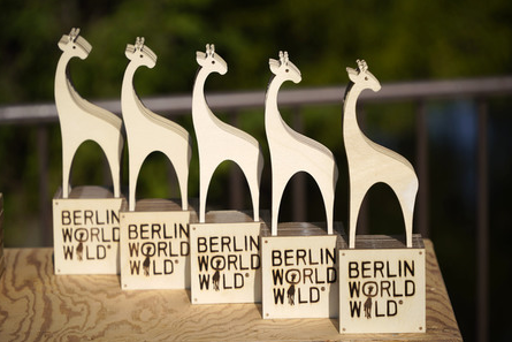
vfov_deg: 8.6
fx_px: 2276
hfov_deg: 12.8
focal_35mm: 160
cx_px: 256
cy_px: 172
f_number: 5.6
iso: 100
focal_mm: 158
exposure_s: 1/1250
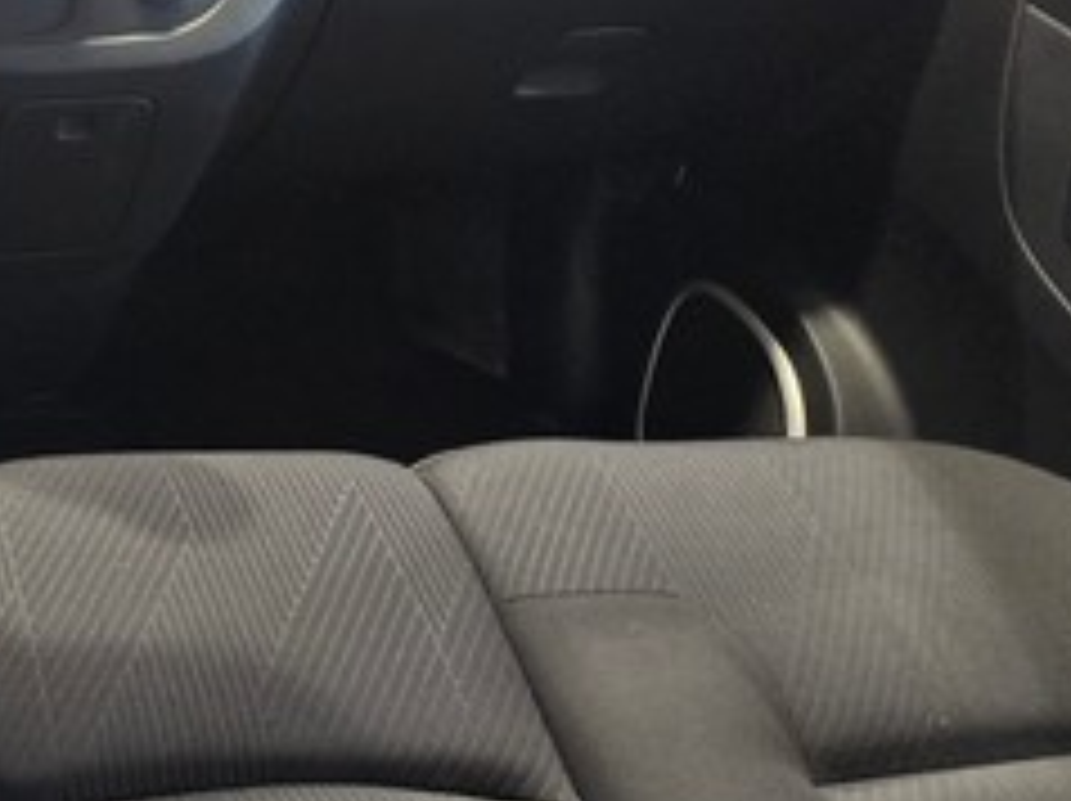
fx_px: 1082
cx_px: -194
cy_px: 202
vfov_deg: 39.6
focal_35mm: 35
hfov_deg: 39.3
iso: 320
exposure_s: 1/50
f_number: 2.2
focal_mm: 2.2
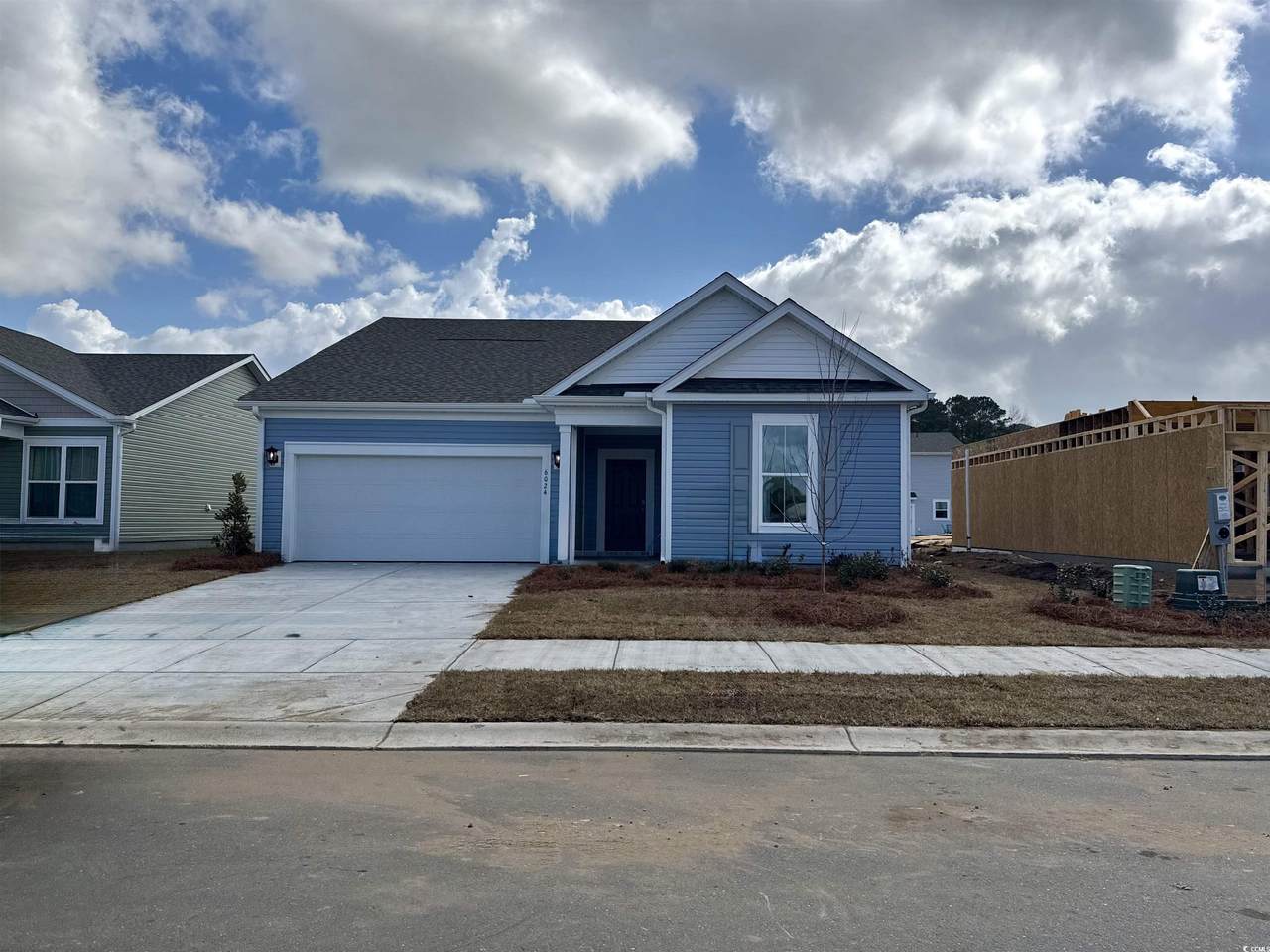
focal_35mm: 24
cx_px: 635
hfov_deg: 71.6
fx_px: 881
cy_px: 476
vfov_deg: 56.8
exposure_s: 1/10309
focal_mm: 6.76
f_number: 1.78
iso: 100
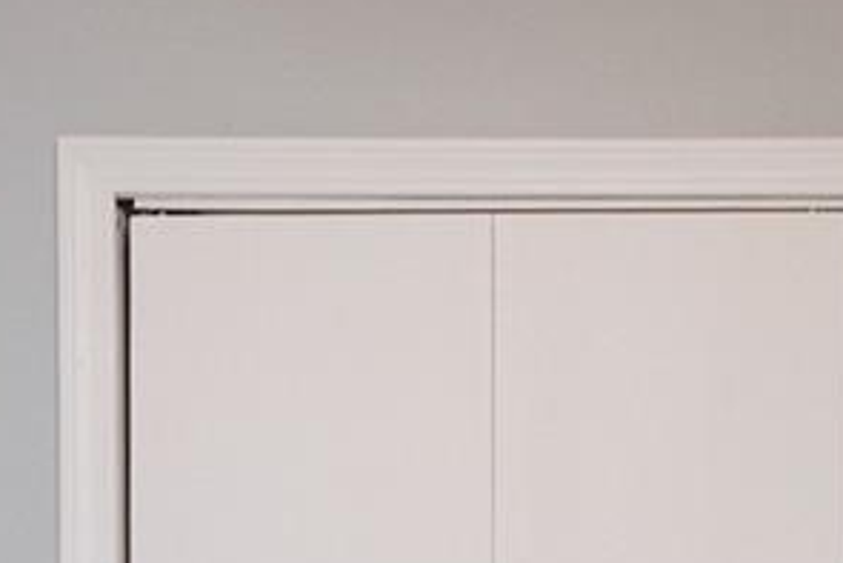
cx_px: 557
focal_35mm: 104
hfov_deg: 19.6
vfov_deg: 12.3
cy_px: 953
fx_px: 2436
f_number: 7.1
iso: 500
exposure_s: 1/125
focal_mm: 10
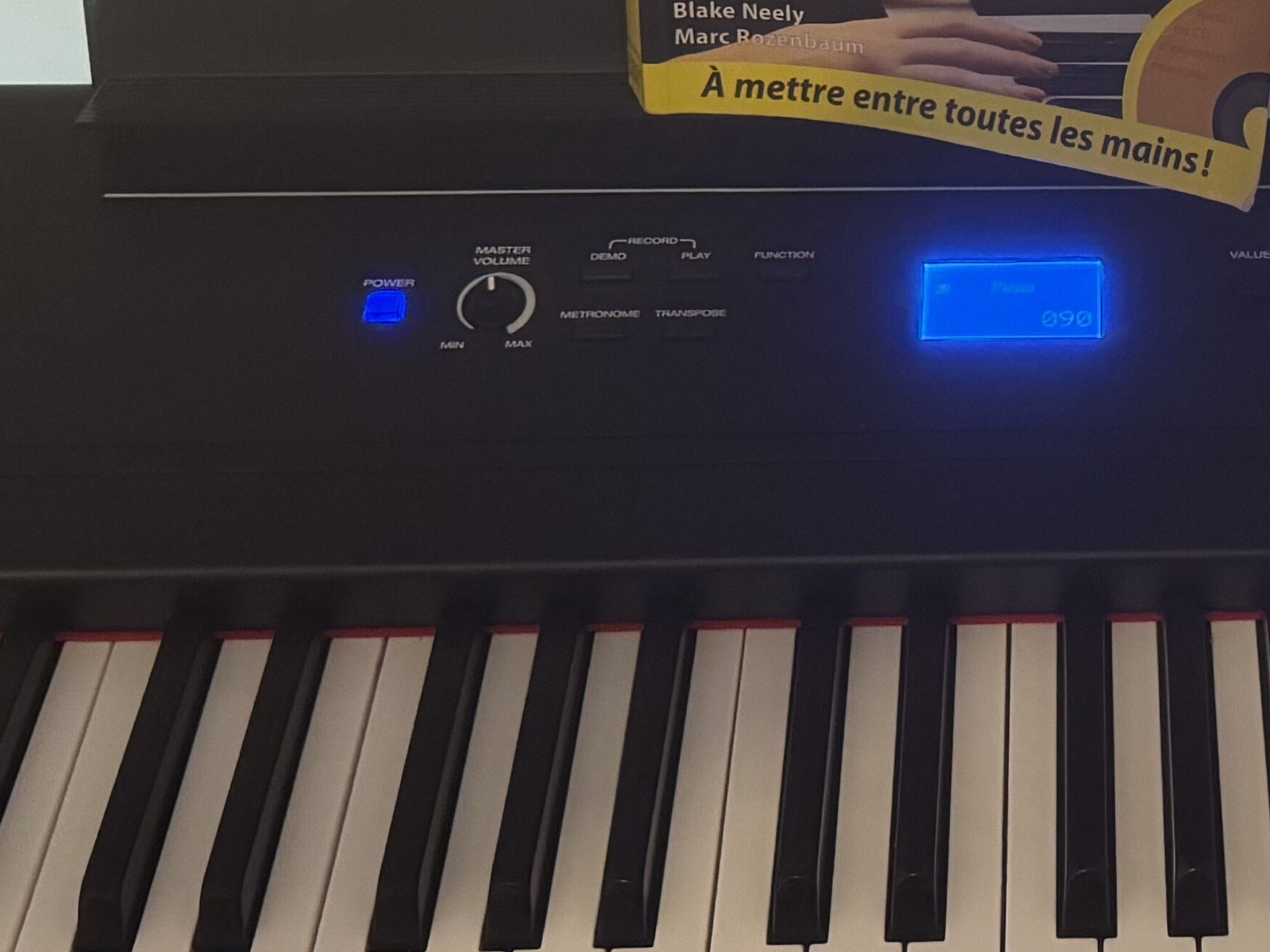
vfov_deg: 18.2
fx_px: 2861
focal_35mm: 78
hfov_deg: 24.2
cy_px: -108
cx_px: 1198
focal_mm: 6.76
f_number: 1.78
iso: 800
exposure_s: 1/43
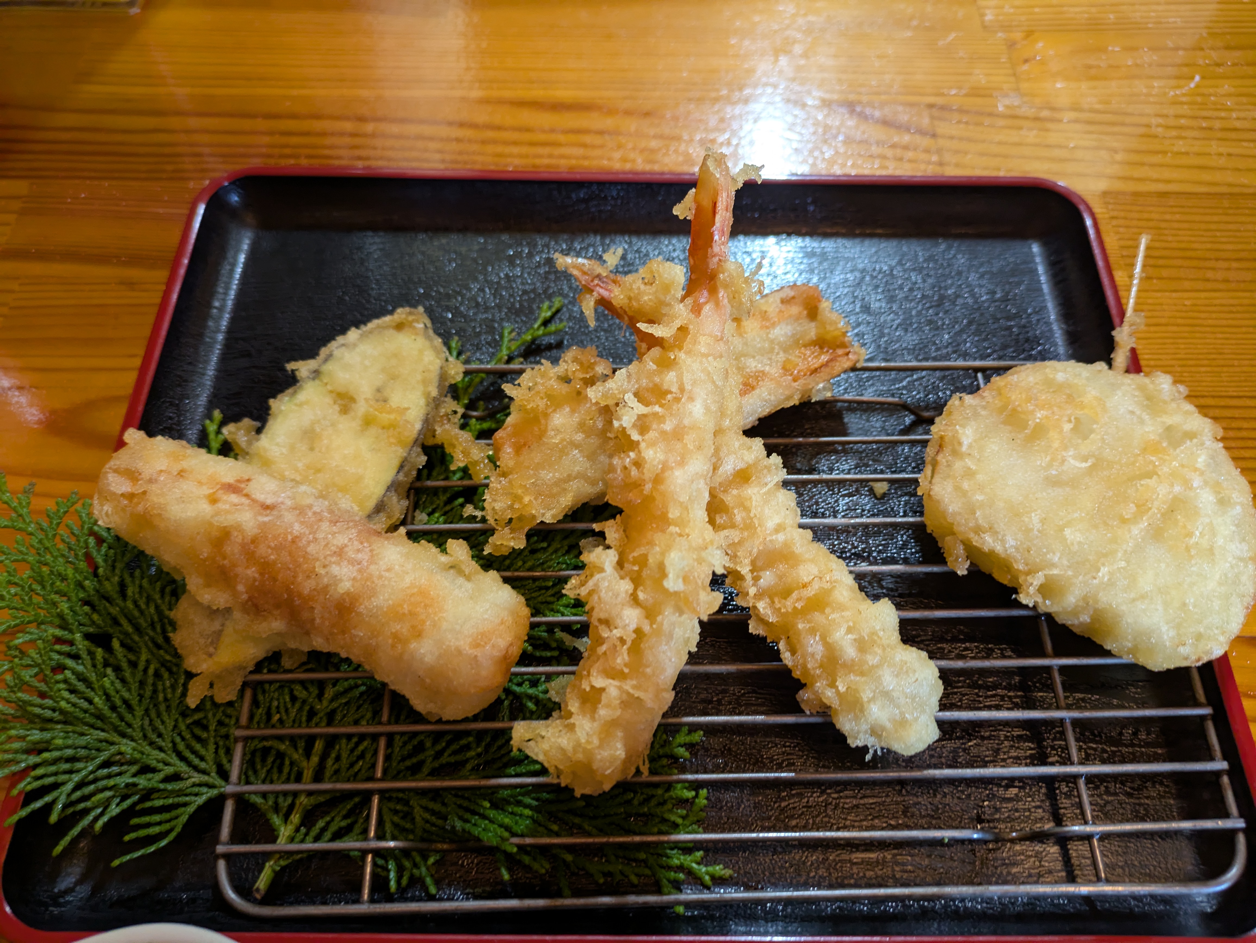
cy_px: 472
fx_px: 907
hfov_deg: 69.4
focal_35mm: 25
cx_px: 628
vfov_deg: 54.9
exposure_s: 1/30
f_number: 1.89
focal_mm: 5.43
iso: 222
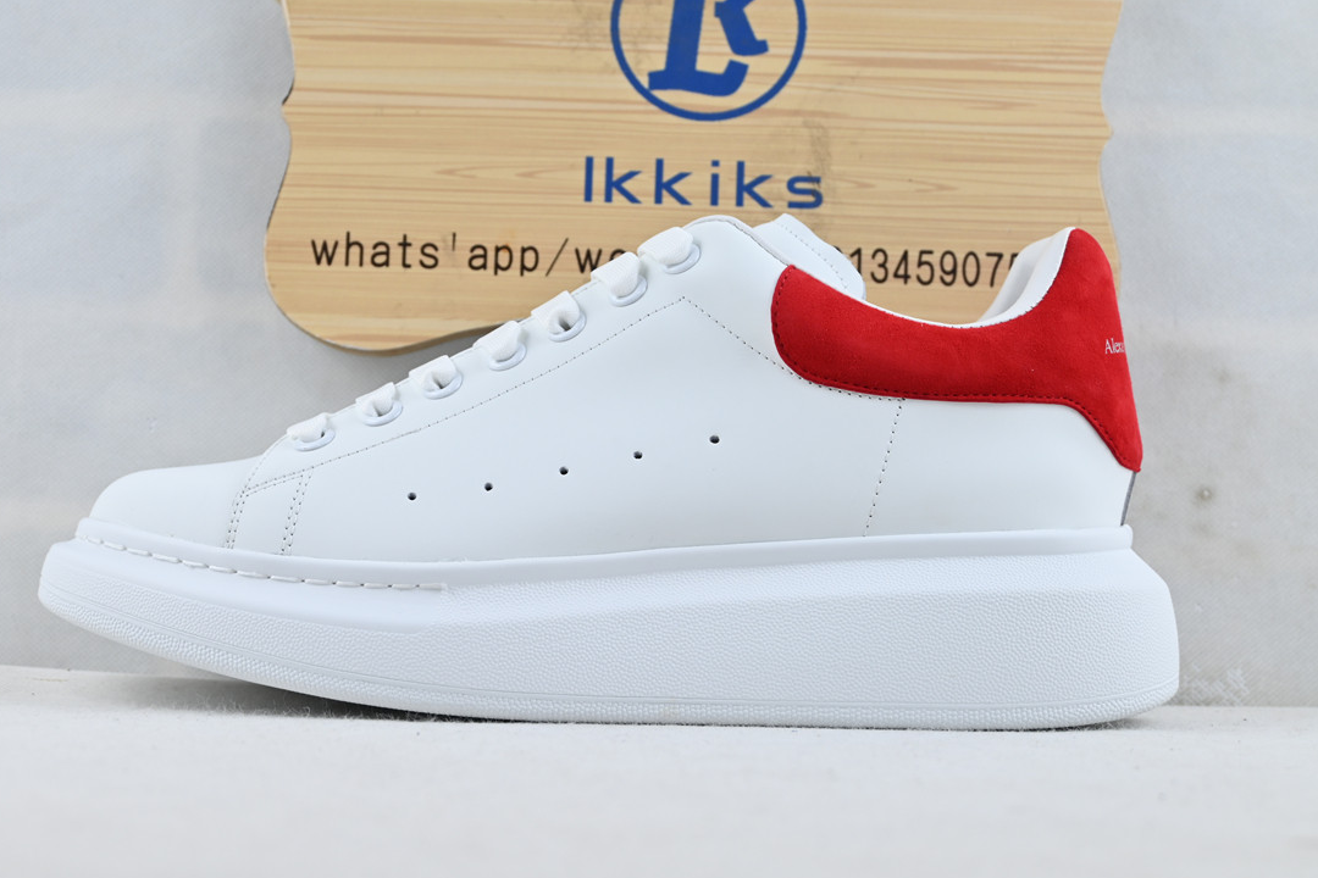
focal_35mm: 50
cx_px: 597
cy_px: 457
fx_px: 1830
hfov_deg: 39.6
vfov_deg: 27.0
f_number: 4.8
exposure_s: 1/60
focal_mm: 30
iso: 100
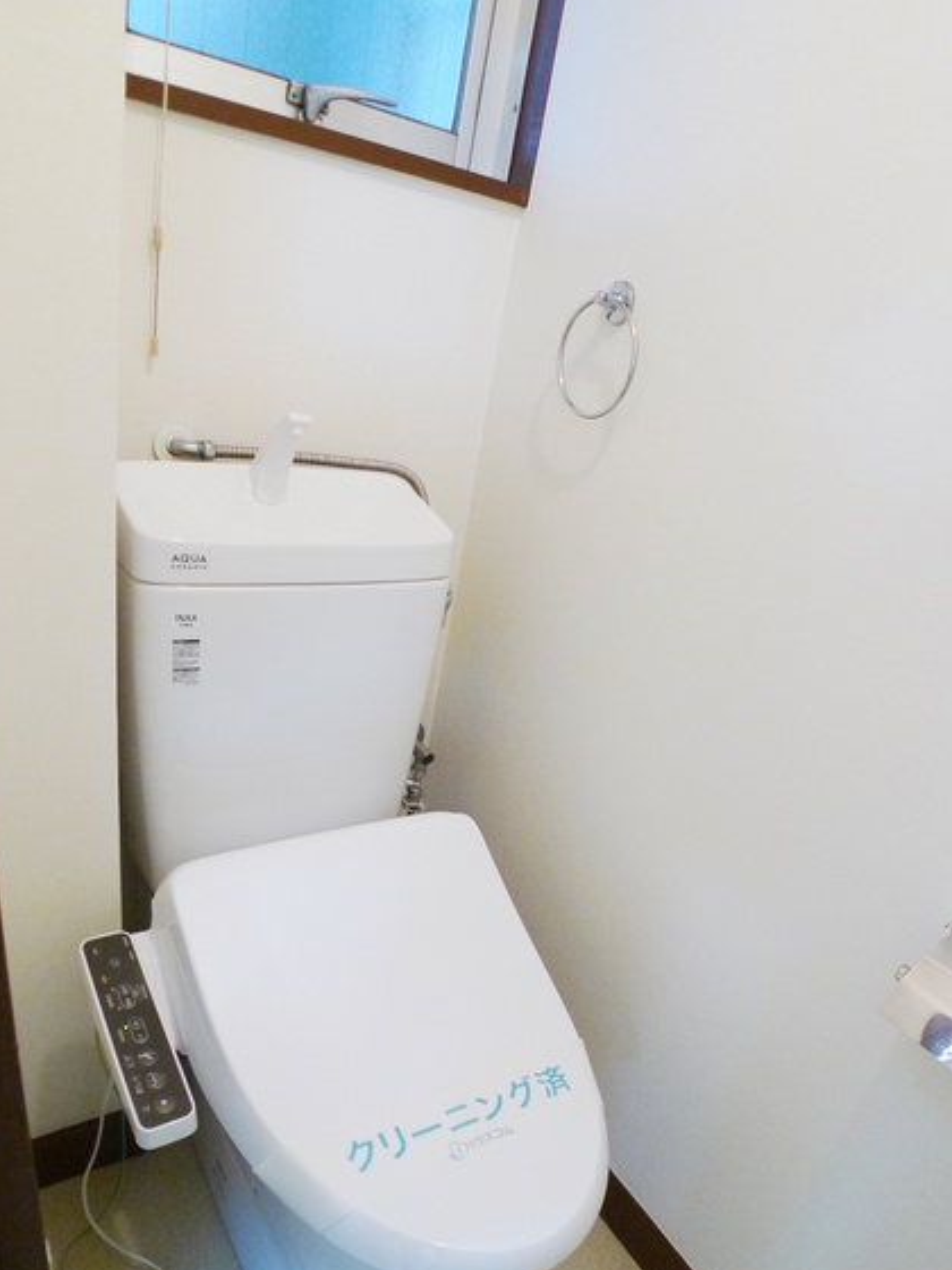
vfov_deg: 59.5
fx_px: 1100
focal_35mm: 30
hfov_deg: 46.7
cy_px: 755
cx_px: 536
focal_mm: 5.1
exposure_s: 1/30
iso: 320
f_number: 2
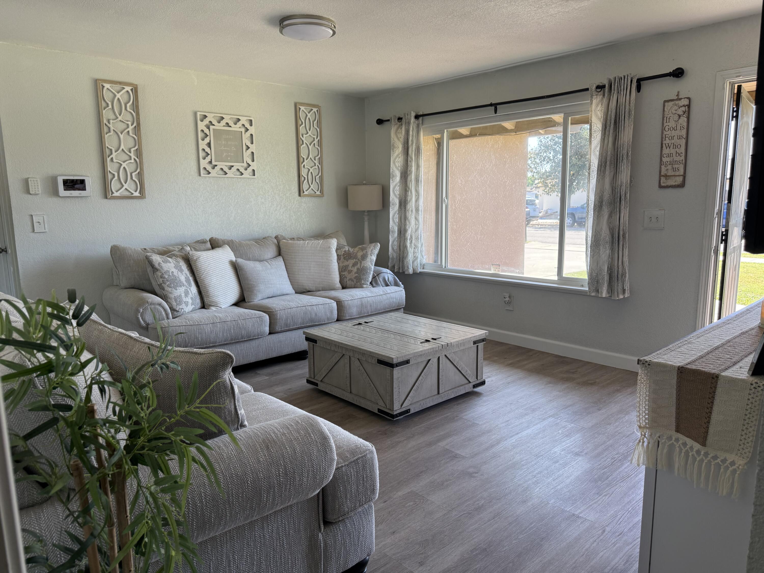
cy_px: 286
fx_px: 530
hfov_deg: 71.6
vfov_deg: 56.8
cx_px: 382
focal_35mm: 24
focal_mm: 6.76
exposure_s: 1/245
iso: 100
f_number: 1.78
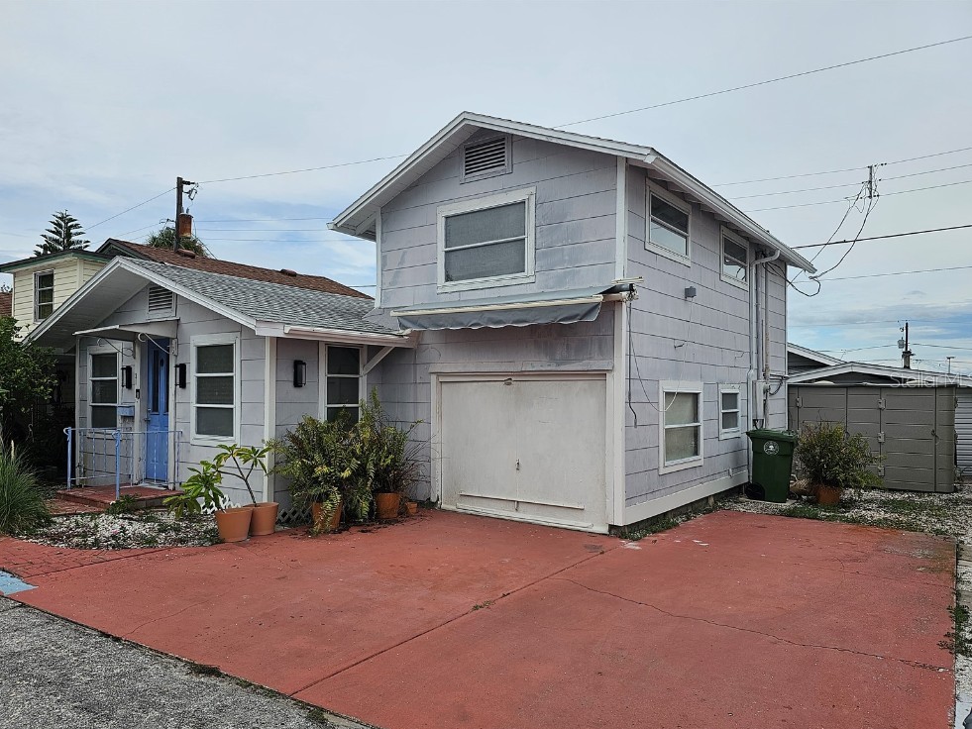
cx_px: 476
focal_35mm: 24
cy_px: 379
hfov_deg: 71.6
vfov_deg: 56.8
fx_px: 674
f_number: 1.7
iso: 10
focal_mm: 6.3
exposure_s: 1/922
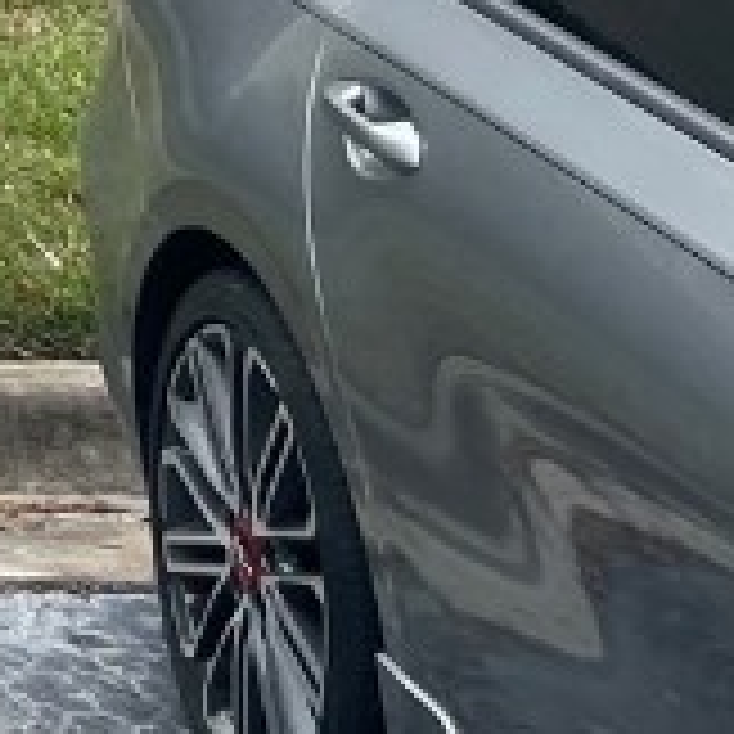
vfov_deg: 10.8
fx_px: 3455
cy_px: -874
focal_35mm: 144
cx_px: -1409
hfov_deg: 9.6
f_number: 1.6
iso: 32
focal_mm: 4.2
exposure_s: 1/2132
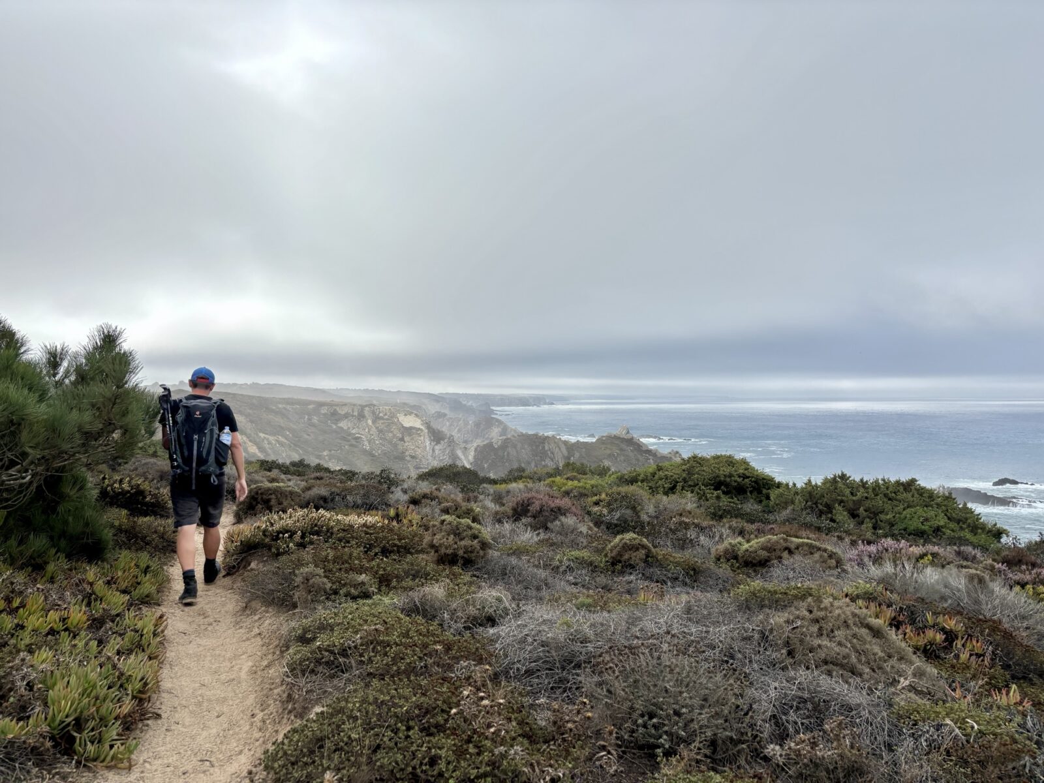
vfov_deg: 53.1
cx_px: 522
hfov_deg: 67.3
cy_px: 392
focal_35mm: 26
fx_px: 784
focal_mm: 5.96
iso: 50
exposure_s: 1/5952
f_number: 1.6
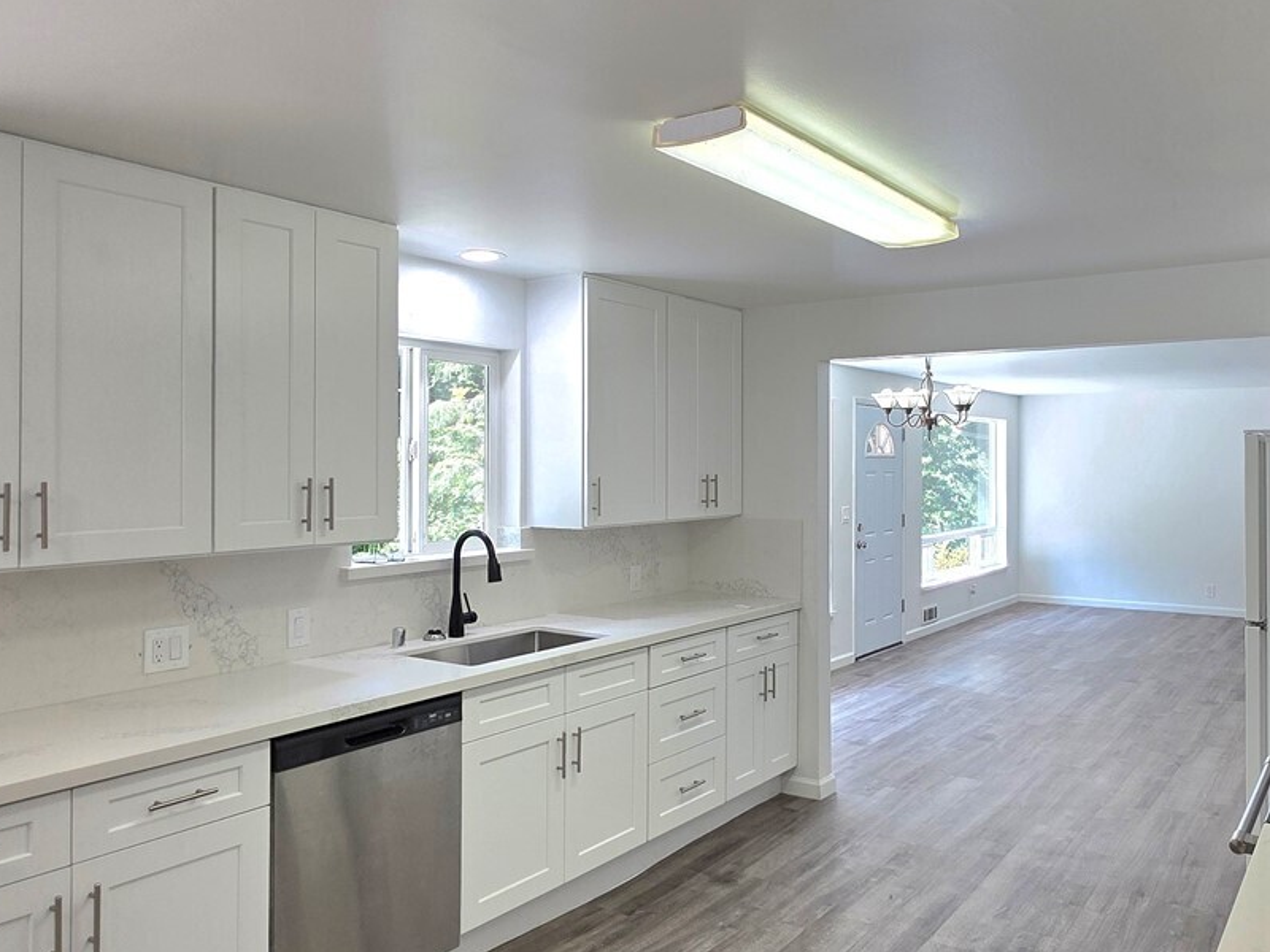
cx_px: 738
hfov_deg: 66.9
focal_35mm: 26
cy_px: 462
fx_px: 954
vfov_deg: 53.1
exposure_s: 1/120
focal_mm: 2.2
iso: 50
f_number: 1.9
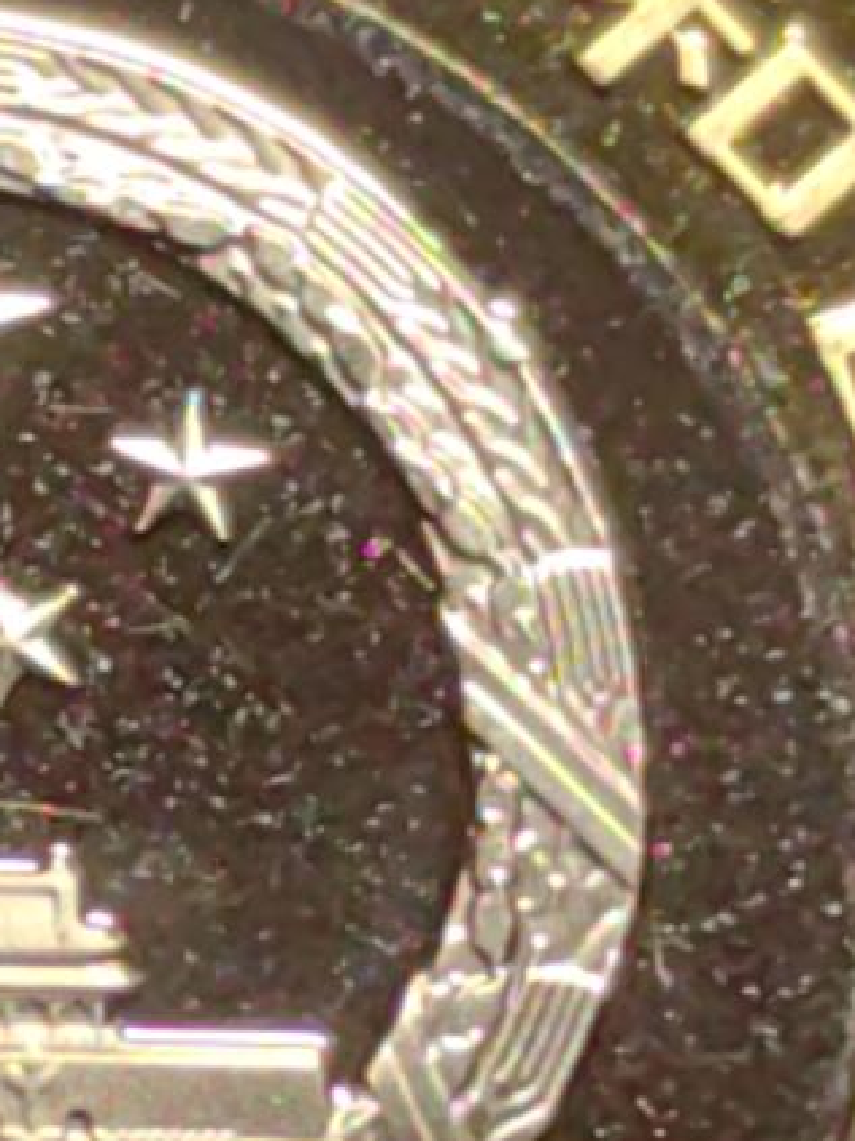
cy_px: 890
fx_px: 11368
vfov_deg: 5.7
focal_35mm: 345
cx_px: -208
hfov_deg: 4.3
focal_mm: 5.75
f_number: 2
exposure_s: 1/189
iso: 50
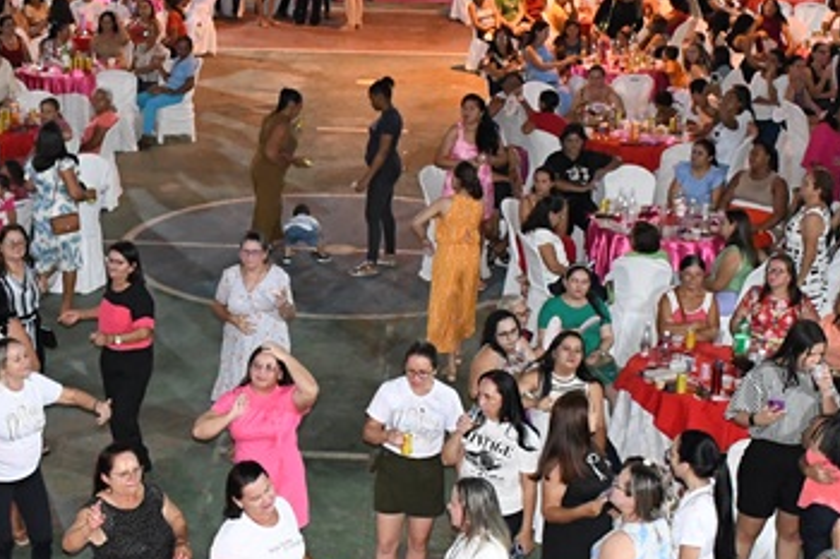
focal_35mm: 79
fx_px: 1842
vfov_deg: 17.2
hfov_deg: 25.5
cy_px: 409
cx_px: 240
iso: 4000
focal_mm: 18
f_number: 5.6
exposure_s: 1/100
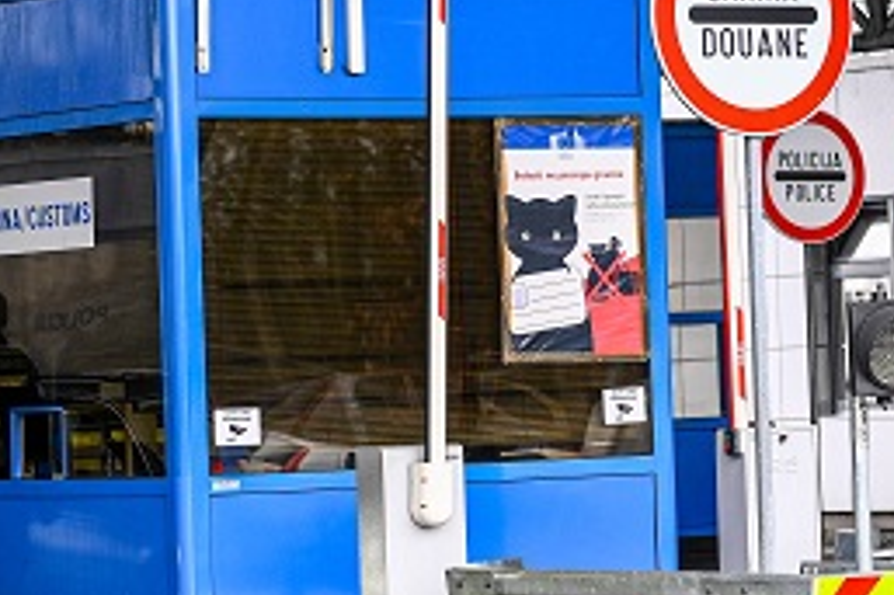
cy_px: 153
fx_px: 5410
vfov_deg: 6.3
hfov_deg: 9.4
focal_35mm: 218
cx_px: 744
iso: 400
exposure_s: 1/250
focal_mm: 70
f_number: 2.8
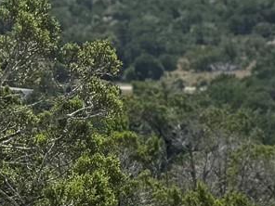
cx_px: 465
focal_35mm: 166
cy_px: 204
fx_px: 1319
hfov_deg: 11.2
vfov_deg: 8.9
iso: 80
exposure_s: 1/5714
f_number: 1.78
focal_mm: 6.76
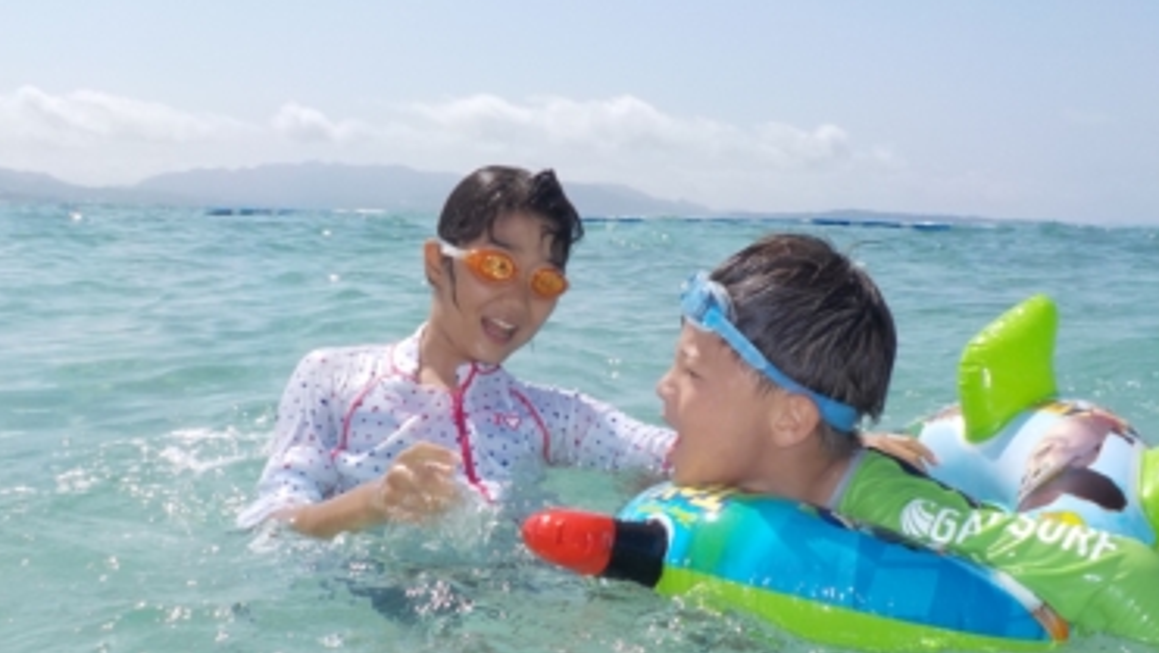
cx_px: 587
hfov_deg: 46.4
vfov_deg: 27.0
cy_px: 411
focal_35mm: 44
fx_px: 1353
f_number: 3.3
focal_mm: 4.1
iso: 125
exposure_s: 1/1600
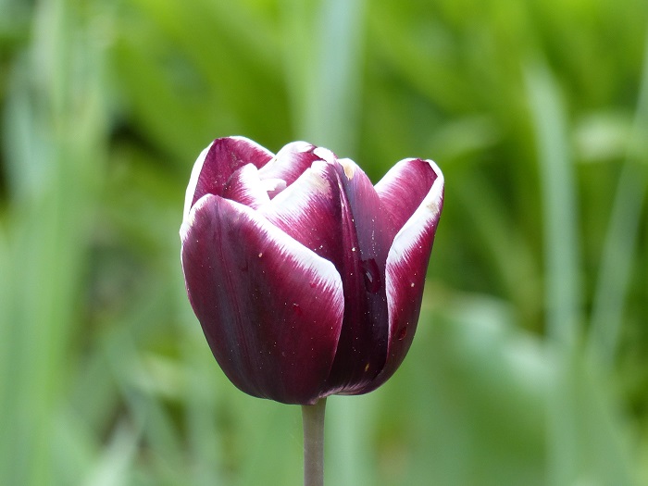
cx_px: 324
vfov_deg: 2.5
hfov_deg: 3.3
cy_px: 243
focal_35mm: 600
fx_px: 11232
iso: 100
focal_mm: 108
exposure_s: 1/160
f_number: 4
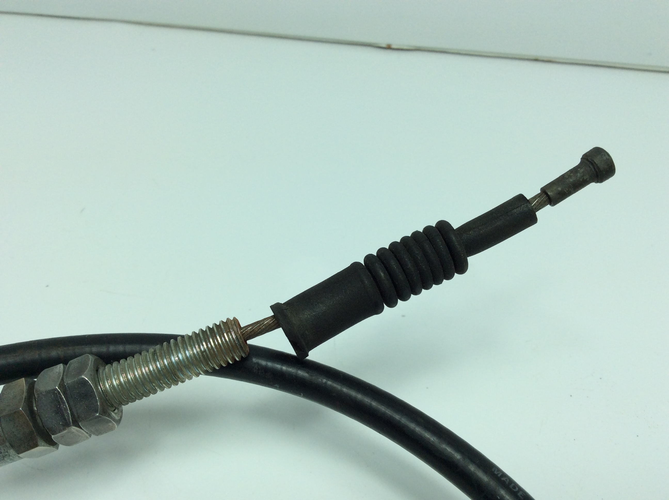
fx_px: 618
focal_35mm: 32
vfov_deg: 44.1
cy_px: 250
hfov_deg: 56.9
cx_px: 334
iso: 32
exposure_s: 1/561
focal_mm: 3.3
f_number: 2.4
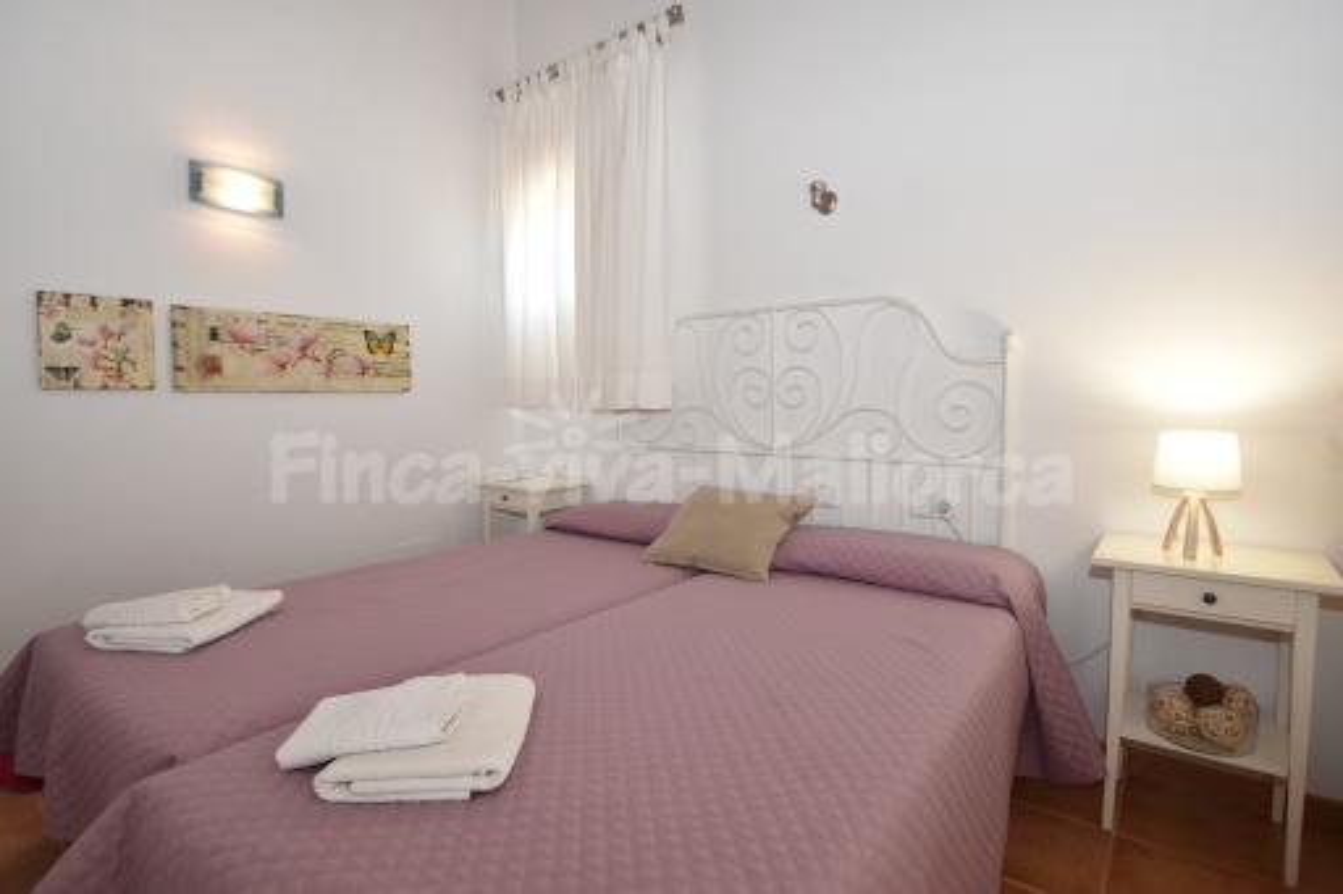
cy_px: 447
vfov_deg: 69.6
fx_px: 643
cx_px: 672
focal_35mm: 17
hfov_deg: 92.5
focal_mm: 11.5
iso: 400
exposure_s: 1/80
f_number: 4.5
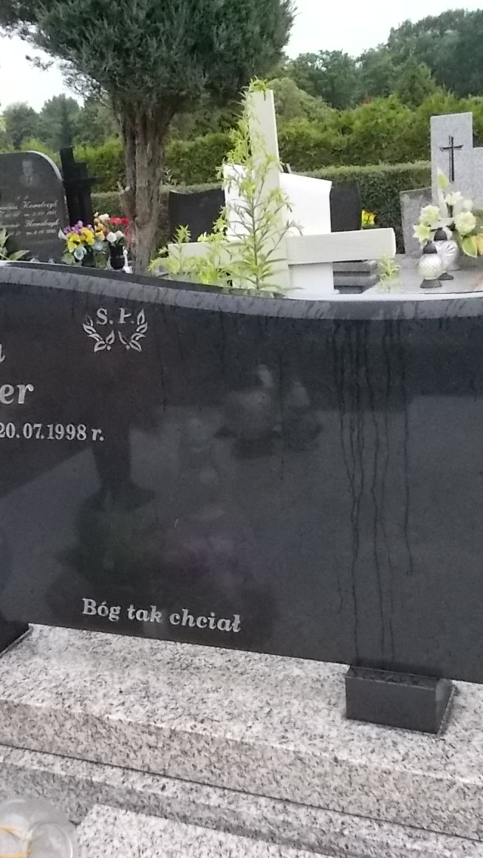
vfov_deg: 51.6
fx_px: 888
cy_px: 430
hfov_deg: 30.4
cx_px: 202
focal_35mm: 39
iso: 400
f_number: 8
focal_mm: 4.6
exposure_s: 1/125
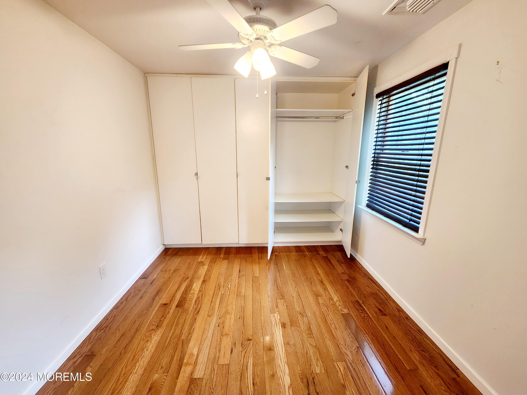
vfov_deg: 89.9
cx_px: 264
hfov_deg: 106.2
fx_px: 198
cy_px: 198
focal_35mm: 13
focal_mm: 2.2
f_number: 2.2
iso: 250
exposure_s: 1/60.2
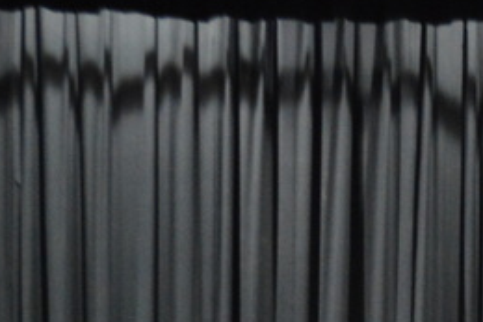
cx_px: 708
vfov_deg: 6.3
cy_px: 621
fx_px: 2856
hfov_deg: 9.4
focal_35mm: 213
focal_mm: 36
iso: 3200
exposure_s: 1/13
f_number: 5
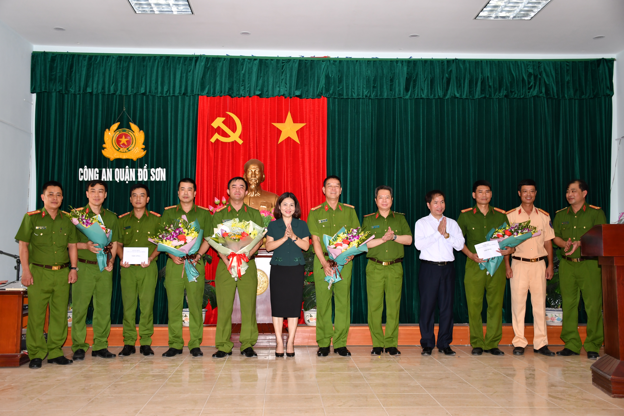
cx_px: 312
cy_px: 208
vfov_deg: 36.9
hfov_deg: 53.1
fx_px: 624
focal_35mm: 36
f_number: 3.8
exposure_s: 1/200
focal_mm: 24
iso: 500
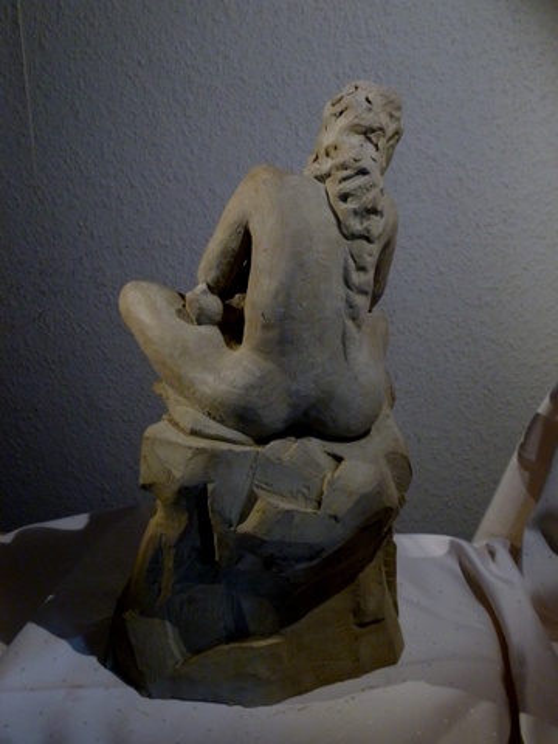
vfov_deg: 47.9
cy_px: 372
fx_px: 838
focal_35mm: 39
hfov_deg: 36.8
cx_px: 279
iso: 400
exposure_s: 1/40
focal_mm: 6.9
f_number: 3.7
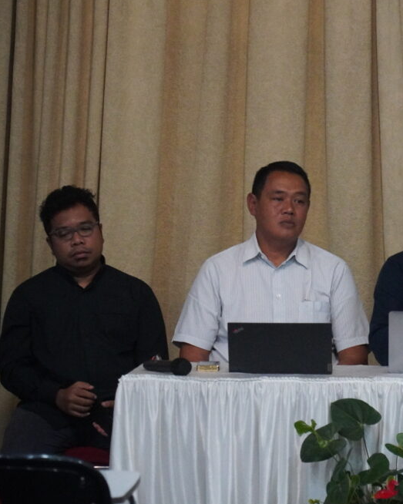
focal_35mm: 232
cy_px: 249
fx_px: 3456
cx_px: 392
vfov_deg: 8.3
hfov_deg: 6.7
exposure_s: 1/200
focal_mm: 105
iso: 6400
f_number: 4
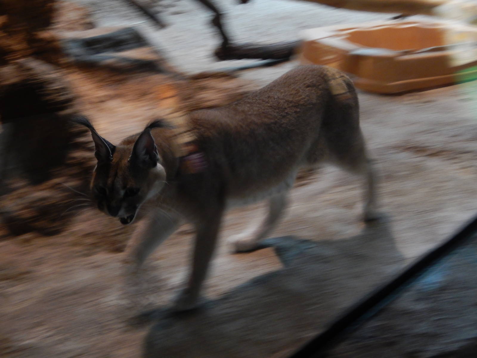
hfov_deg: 33.2
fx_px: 799
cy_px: 179
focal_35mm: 58
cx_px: 238
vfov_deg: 25.2
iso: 400
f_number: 4.6
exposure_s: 1/15
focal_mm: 10.4
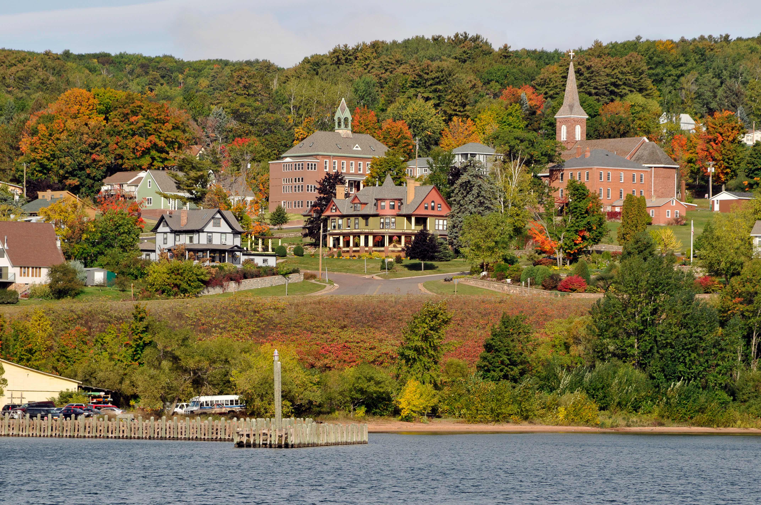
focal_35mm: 180
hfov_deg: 11.4
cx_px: 380
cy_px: 252
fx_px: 3800
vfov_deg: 7.6
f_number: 10
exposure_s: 1/400
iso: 200
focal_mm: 120
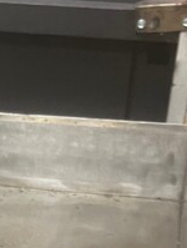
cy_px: 443
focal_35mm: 106
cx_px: -24
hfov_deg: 13.7
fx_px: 761
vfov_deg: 15.8
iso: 200
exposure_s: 1/60
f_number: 1.6
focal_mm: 5.1
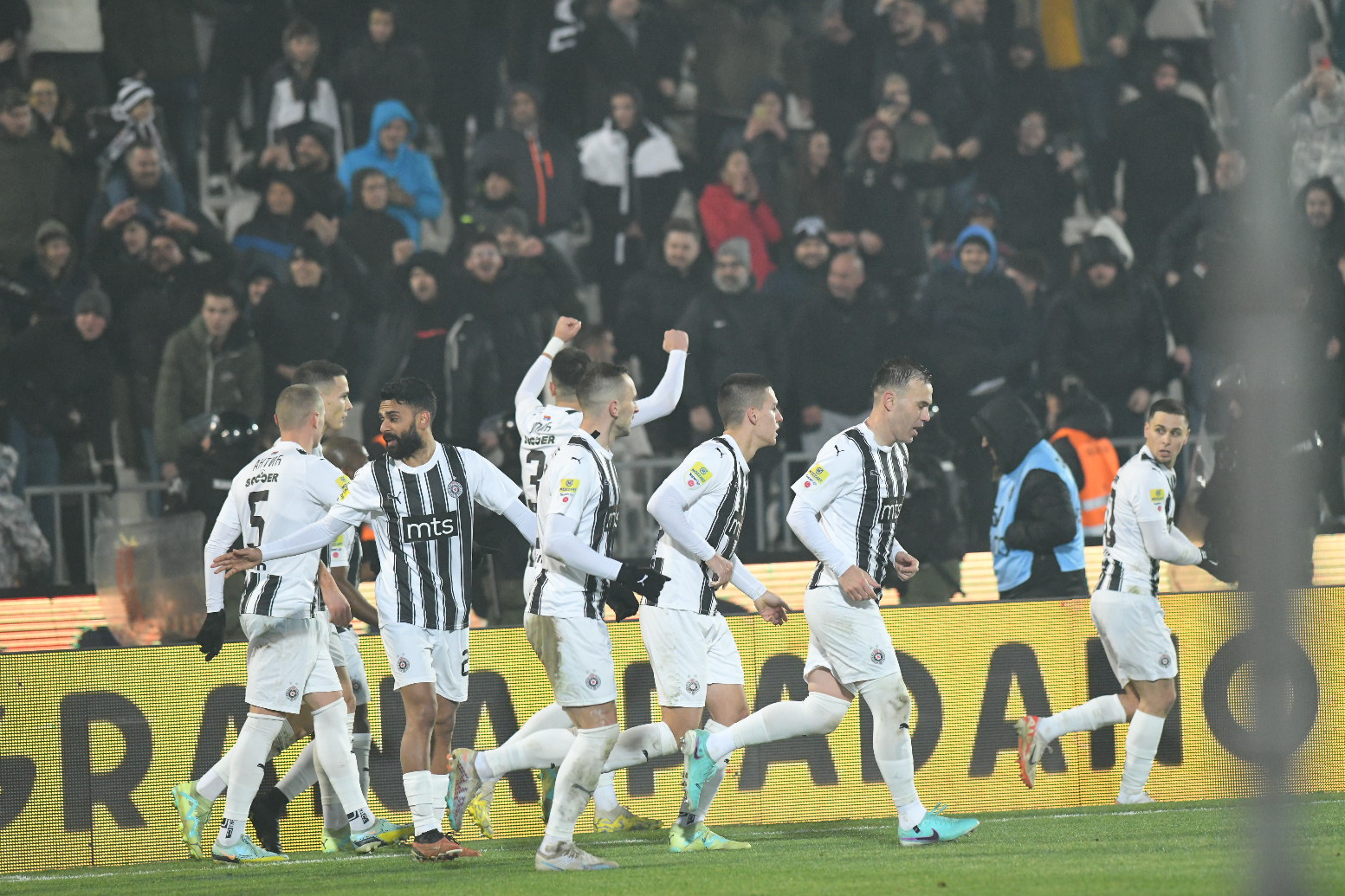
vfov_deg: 4.4
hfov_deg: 6.6
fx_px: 11692
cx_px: 672
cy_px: 461
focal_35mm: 313
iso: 6400
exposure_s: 1/2000
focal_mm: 300
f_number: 4
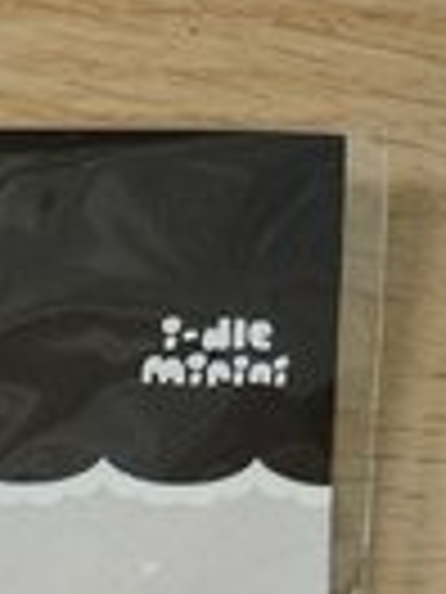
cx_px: -333
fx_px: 1598
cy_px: 1073
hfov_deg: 14.2
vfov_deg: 17.2
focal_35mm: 93
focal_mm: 5.4
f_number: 1.8
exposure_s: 1/120
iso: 320
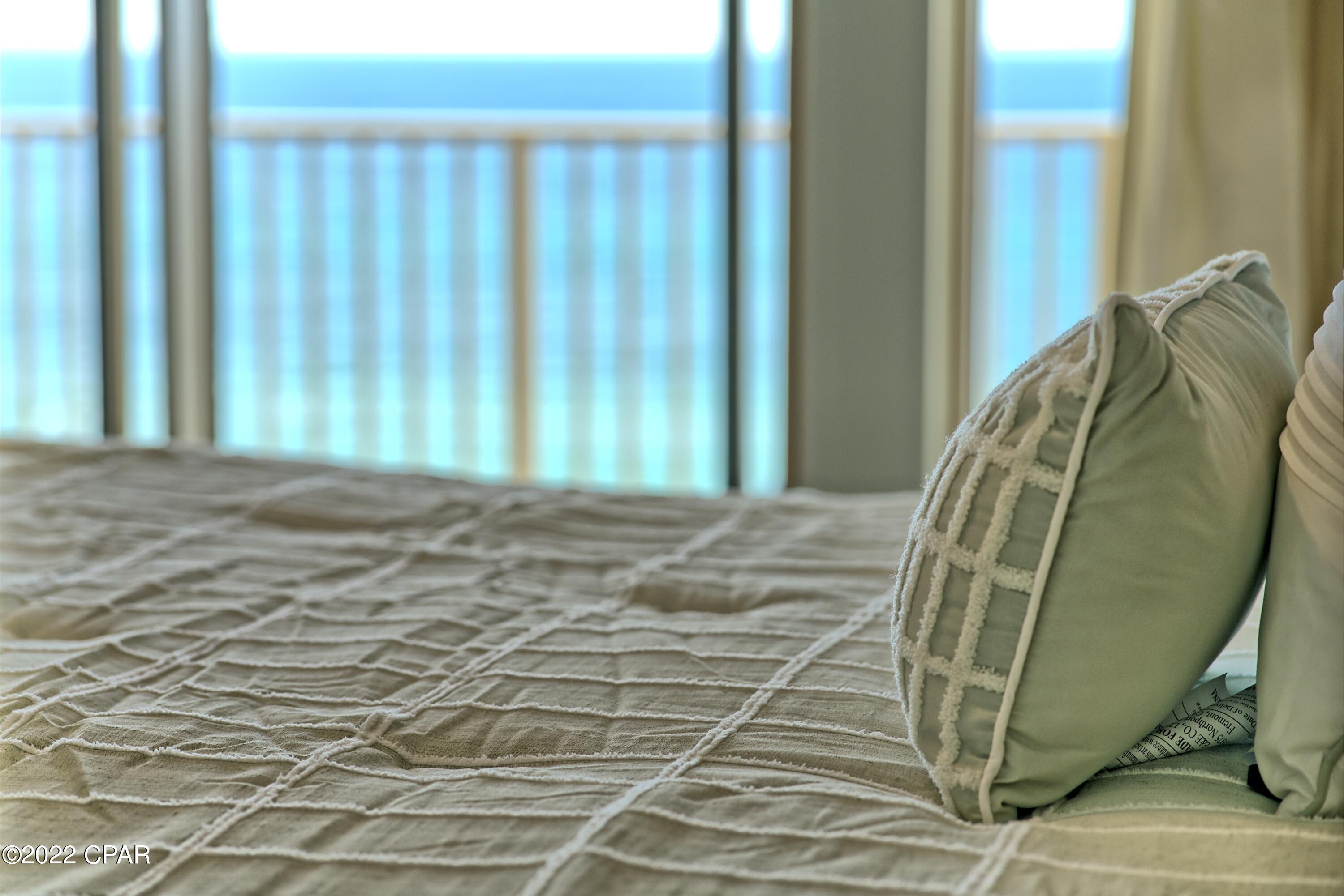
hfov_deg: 23.9
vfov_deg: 16.1
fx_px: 3174
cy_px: 448
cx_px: 672
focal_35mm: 85
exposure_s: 1/90
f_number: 4
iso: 200
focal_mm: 85
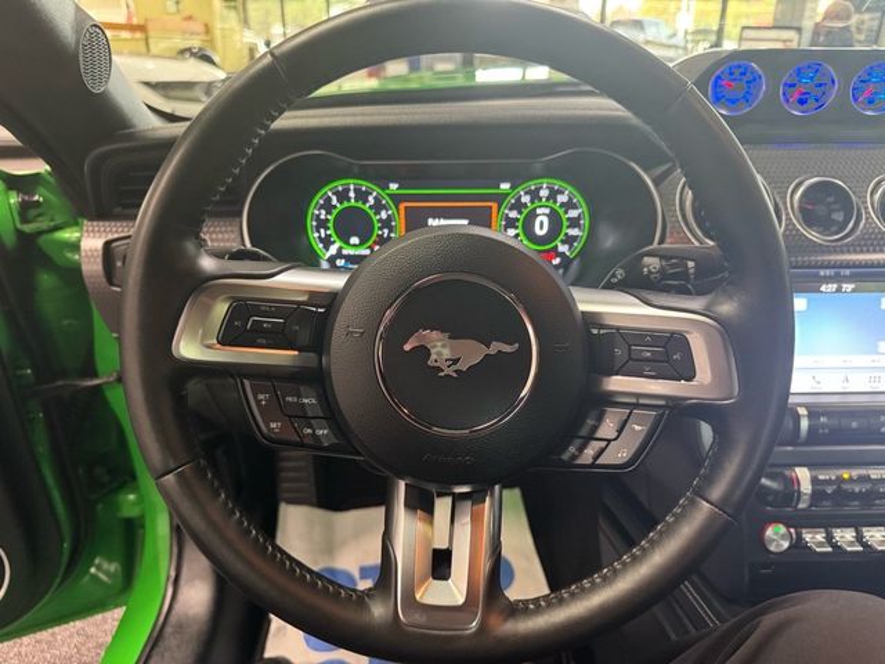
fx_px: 614
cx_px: 442
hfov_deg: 71.6
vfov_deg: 56.8
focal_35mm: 24
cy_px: 332
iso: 800
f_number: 1.78
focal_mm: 6.76
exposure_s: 1/60
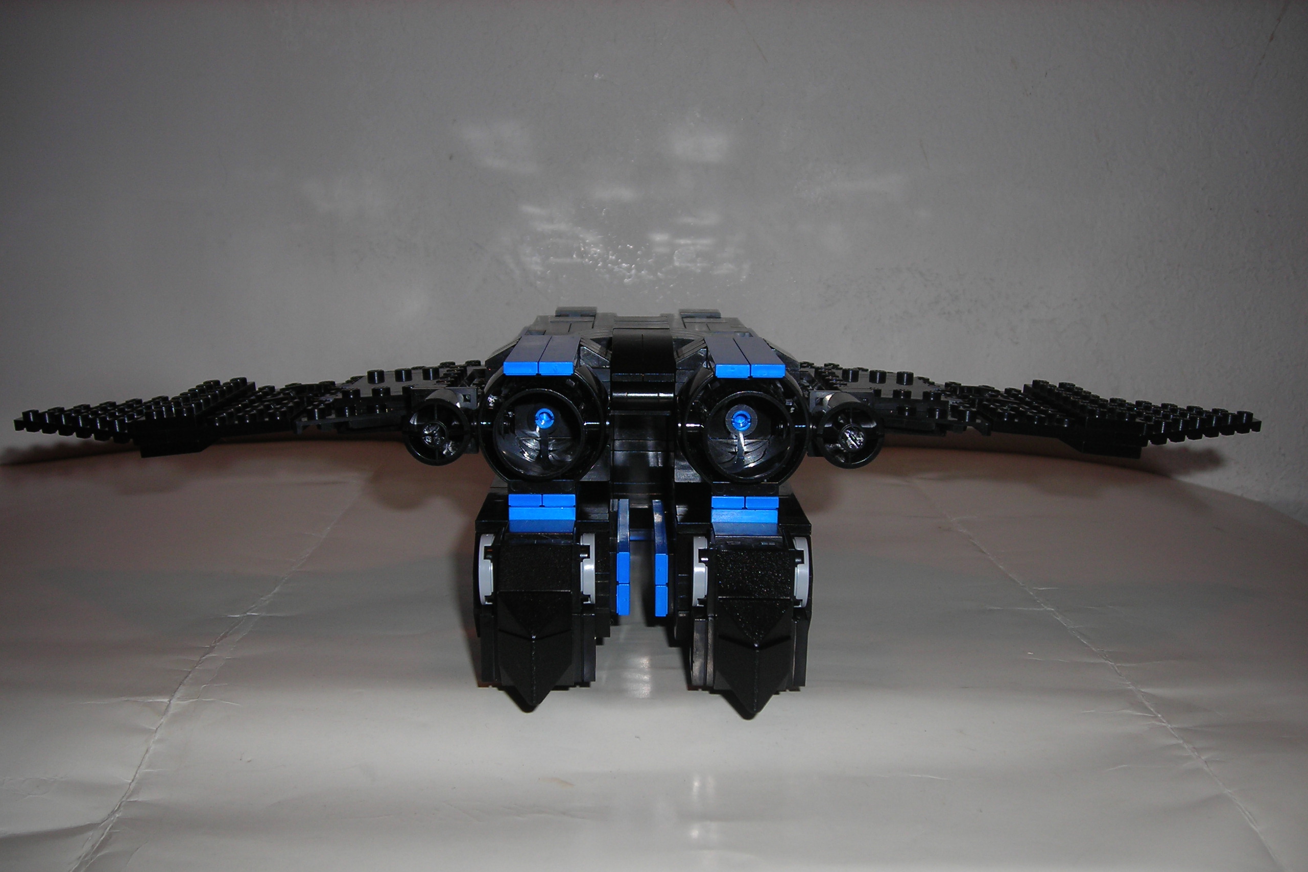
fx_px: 1453
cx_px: 650
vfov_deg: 33.3
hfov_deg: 48.5
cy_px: 496
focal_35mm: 40
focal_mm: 6.3
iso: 50
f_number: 3.2
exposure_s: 1/60.1
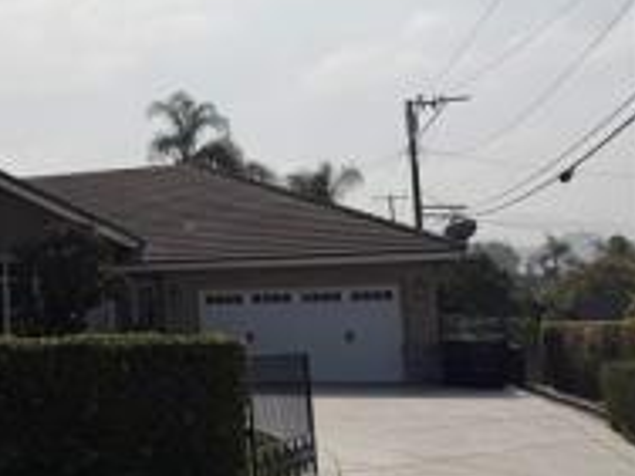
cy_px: 203
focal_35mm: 51
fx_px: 936
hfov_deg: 33.4
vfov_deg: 28.5
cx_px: -37
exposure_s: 1/55556
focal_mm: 6.76
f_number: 1.78
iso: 125
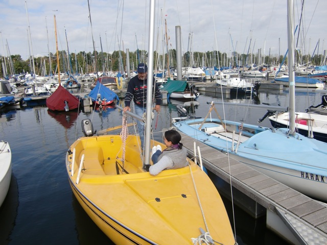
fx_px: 265
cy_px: 122
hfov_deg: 63.4
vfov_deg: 49.7
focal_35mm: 28
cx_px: 164
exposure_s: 1/200
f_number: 7
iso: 64
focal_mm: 4.9
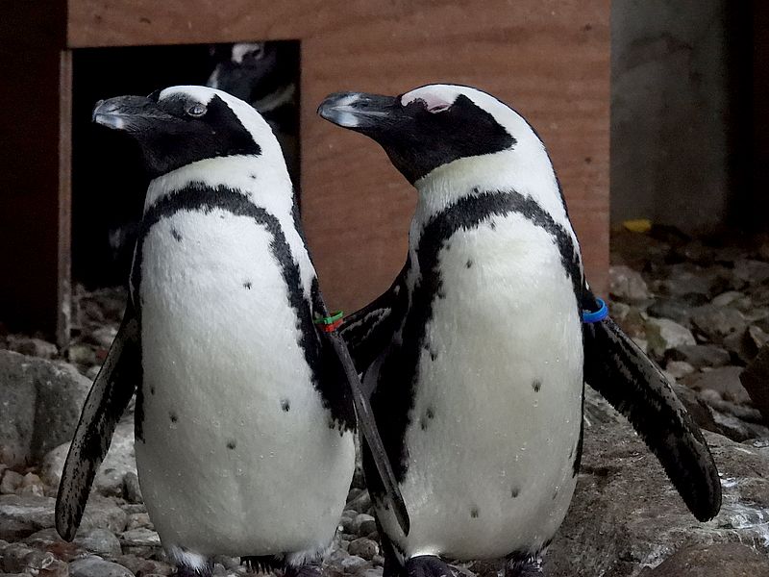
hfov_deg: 3.6
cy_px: 288
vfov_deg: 2.7
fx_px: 12218
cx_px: 384
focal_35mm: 550
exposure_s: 1/320
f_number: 5
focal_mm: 98.1
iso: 1600
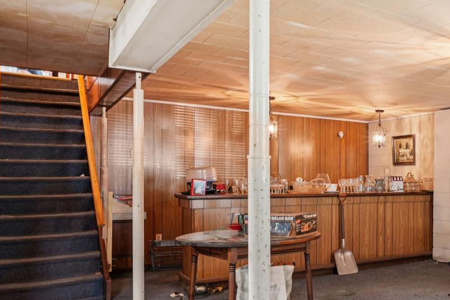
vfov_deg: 35.8
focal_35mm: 37
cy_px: 180
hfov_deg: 43.5
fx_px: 462
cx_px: 462
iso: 400
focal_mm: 16
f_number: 8
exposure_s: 1/2
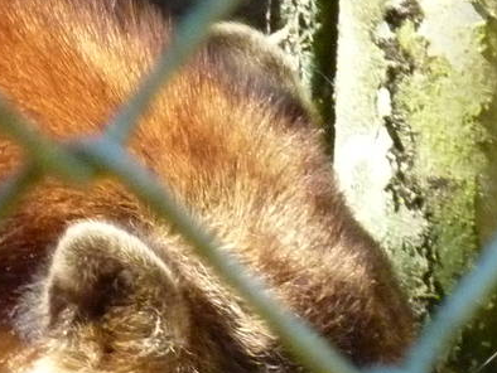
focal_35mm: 641
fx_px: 9209
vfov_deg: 2.3
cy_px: 246
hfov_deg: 3.1
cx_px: 28
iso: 640
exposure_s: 1/500
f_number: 4.5
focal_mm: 25.9
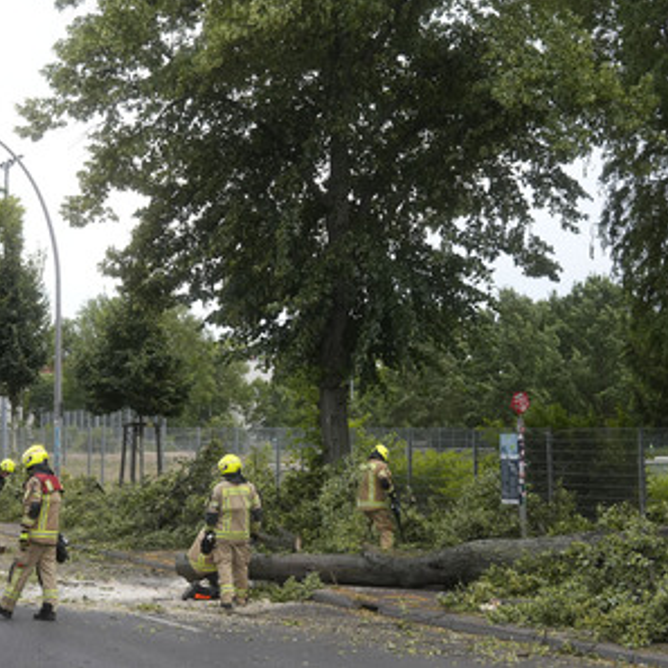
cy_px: 333
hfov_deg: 29.6
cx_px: 341
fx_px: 1266
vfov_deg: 29.6
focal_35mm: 58
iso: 640
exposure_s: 1/640
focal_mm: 30
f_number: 5.6
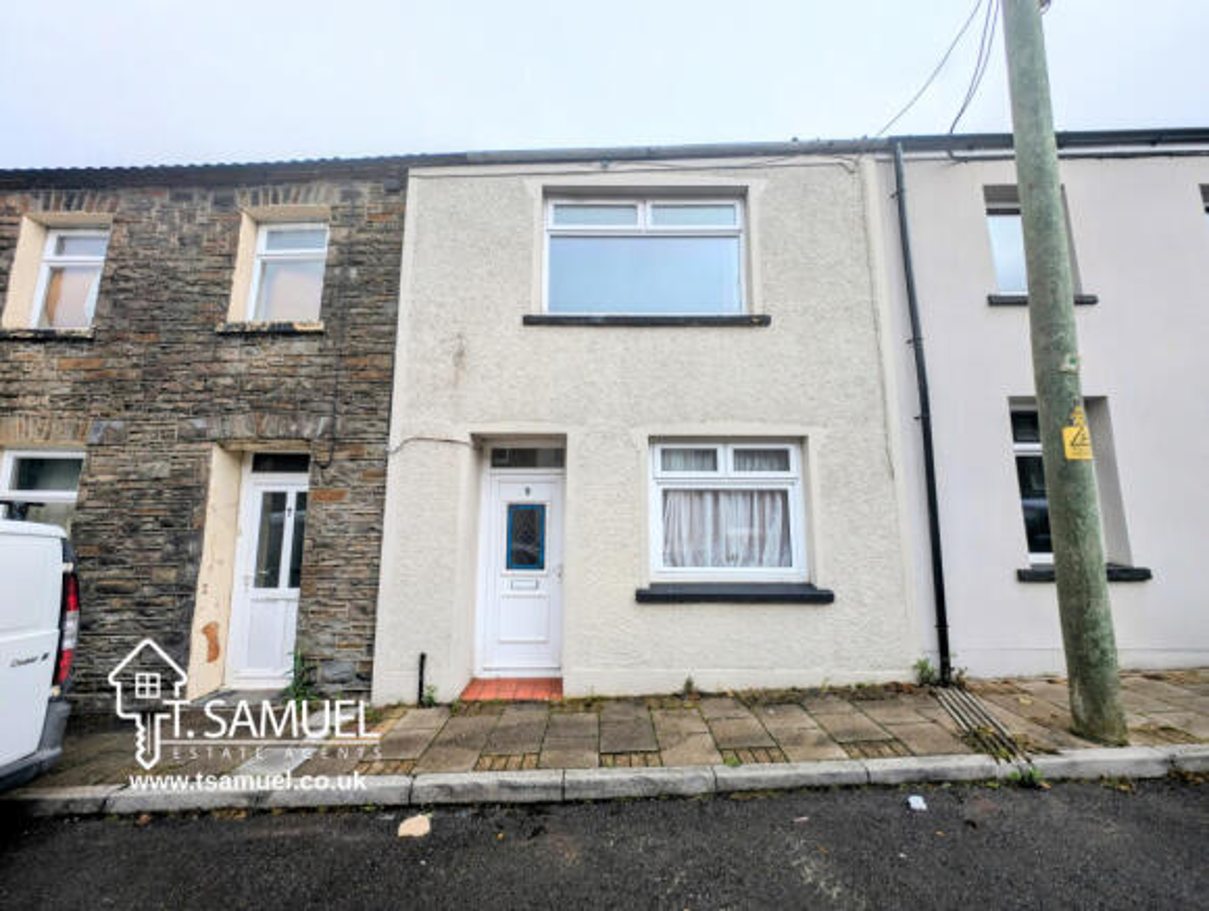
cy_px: 456
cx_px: 604
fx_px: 420
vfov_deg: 94.7
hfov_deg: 110.4
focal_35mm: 12
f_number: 1.95
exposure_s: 1/2151
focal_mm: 2.23
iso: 41
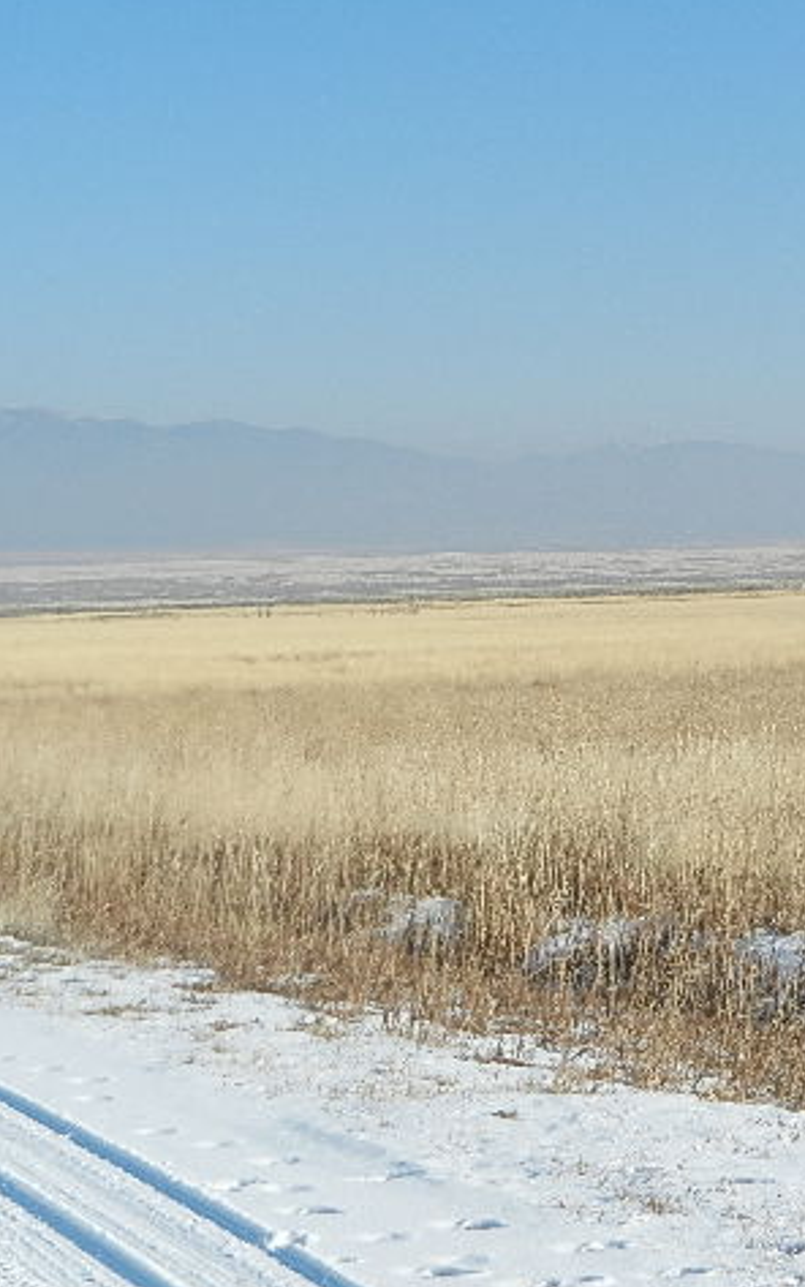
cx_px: 517
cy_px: 639
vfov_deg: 24.1
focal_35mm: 86
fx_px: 3016
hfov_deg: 15.2
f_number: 4.5
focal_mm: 10.9
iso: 160
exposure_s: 1/1250
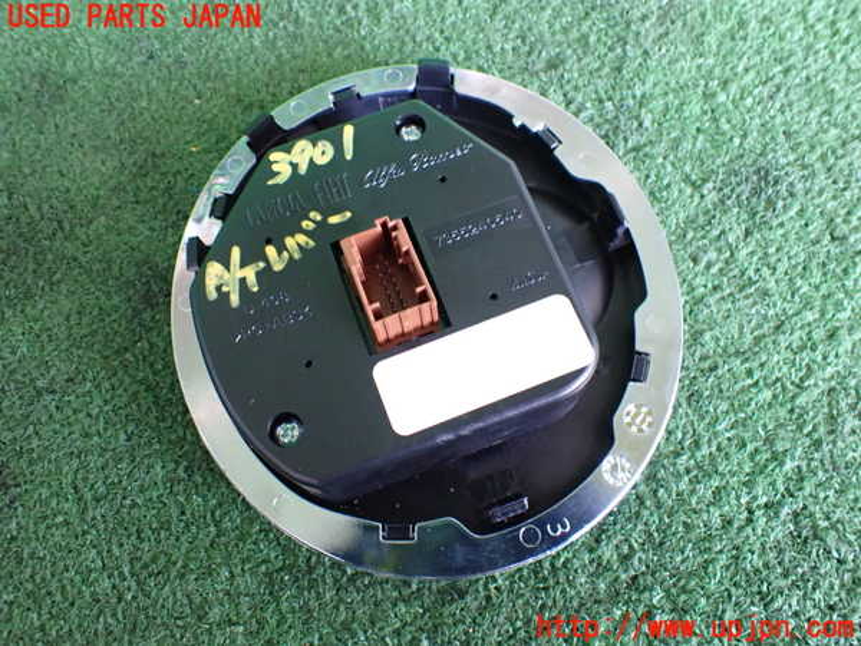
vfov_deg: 46.8
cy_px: 323
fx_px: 746
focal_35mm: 30
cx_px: 430
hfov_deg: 60.0
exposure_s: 1/40
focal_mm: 5.4
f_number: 2.3
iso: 800
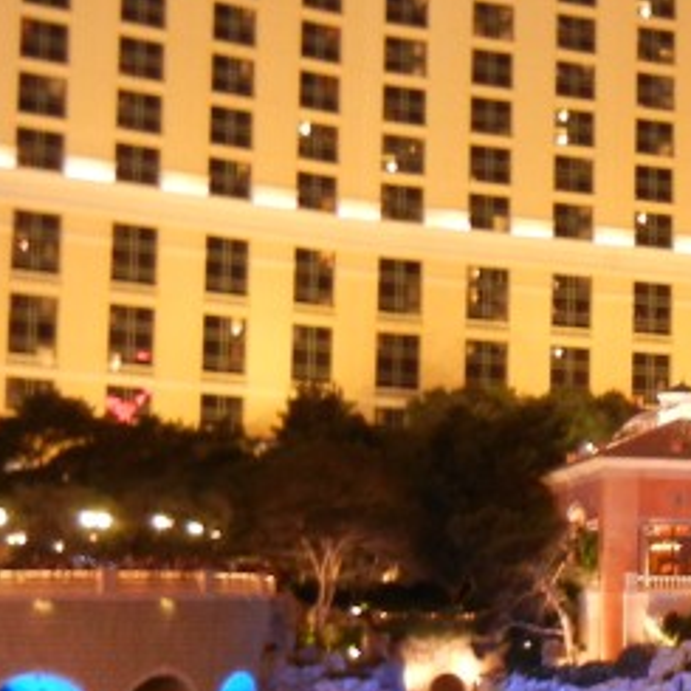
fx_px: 2507
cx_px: 1018
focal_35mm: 111
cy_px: 417
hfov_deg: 14.7
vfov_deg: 15.7
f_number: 3.5
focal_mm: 5.4
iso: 221
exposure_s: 1
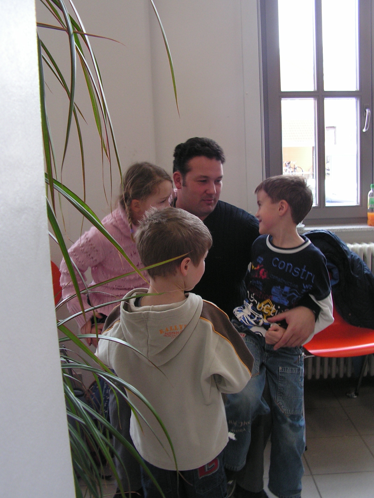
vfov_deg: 50.1
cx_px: 187
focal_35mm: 37
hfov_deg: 38.7
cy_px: 249
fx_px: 533
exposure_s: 1/40
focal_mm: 6
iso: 100
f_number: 3.2
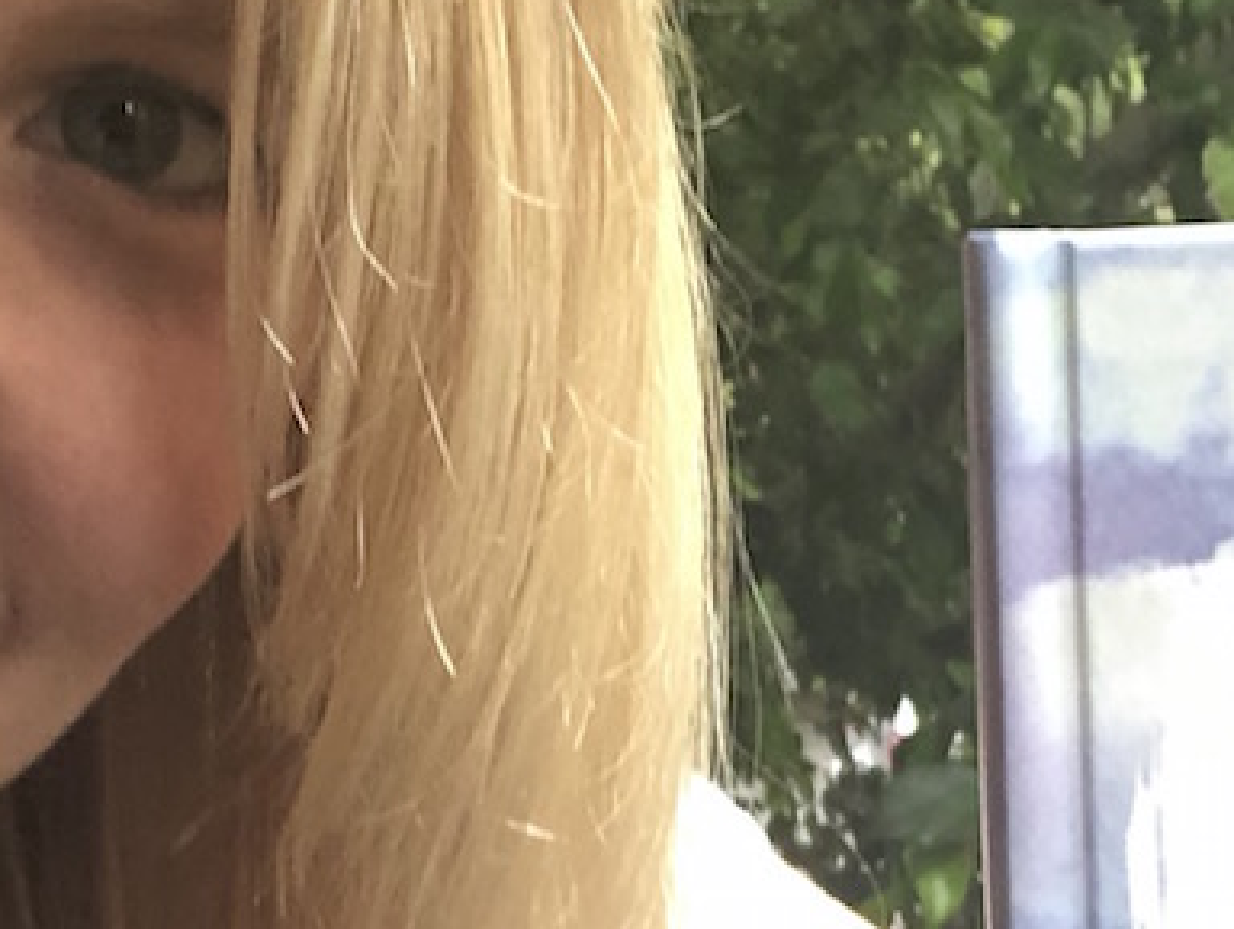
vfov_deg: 11.7
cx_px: 598
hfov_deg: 15.7
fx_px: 4462
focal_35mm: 125
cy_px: 995
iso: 125
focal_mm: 2.87
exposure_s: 1/120
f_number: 2.2
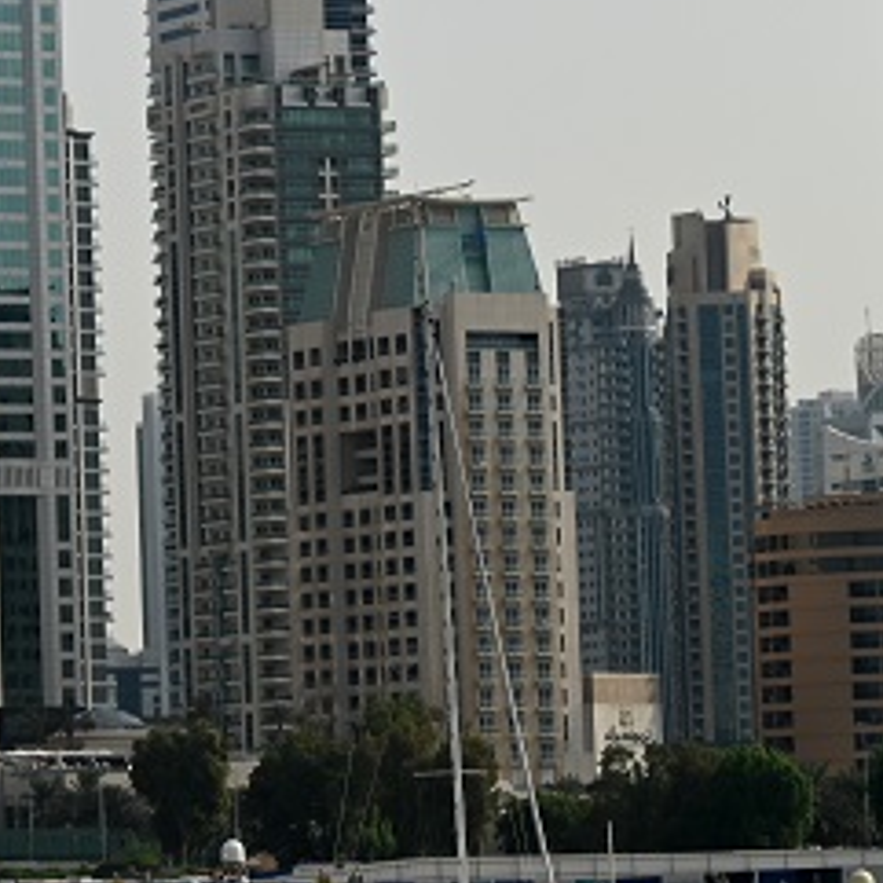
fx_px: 6782
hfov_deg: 7.2
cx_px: -773
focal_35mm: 235
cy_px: 194
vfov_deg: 7.4
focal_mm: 70
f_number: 7.1
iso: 100
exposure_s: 1/640
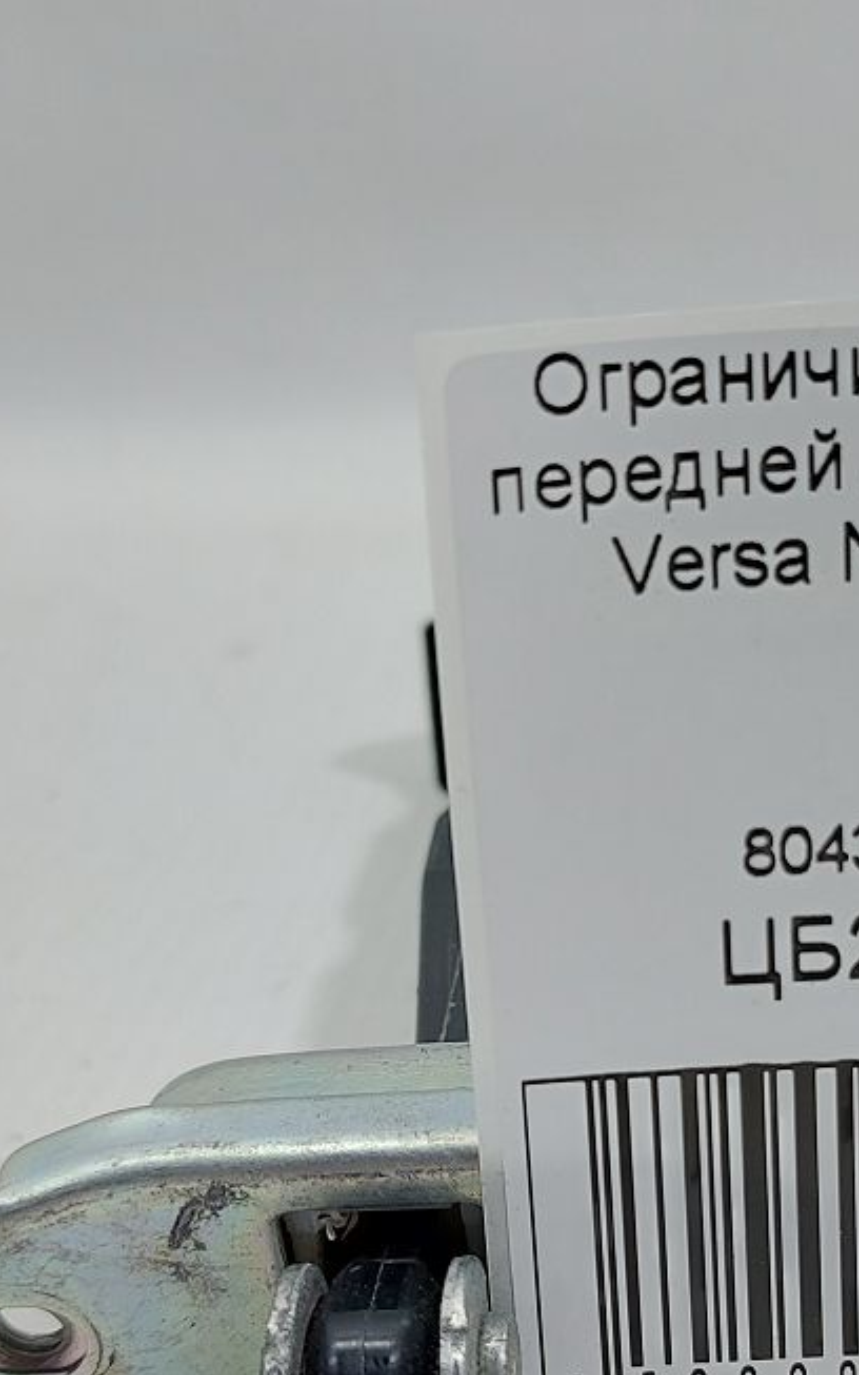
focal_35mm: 54
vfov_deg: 37.2
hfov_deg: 23.6
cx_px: 696
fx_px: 2023
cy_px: 891
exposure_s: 1/50
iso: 64
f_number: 1.8
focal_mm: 5.23
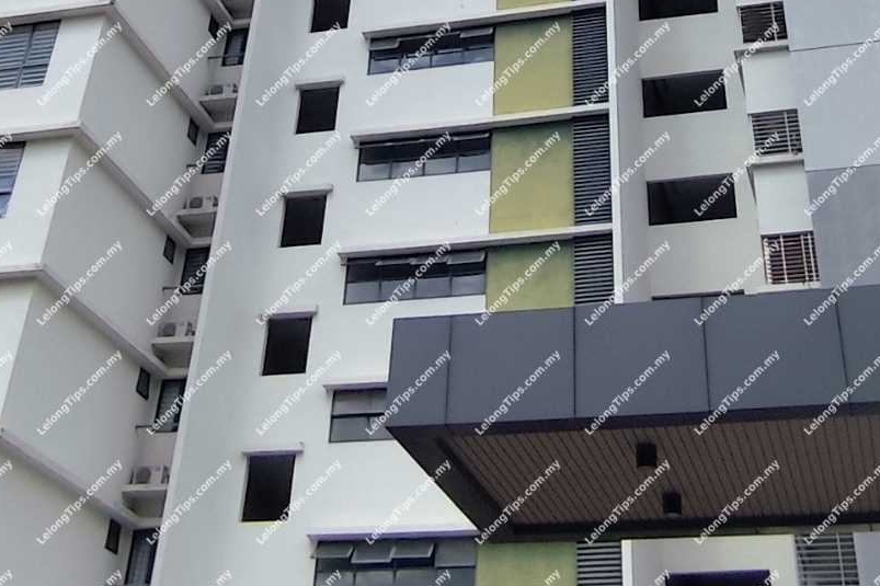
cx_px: 496
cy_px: -295
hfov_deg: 38.8
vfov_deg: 22.0
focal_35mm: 51
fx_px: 1246
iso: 50
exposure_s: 1/2419
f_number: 2.2
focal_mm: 1.65
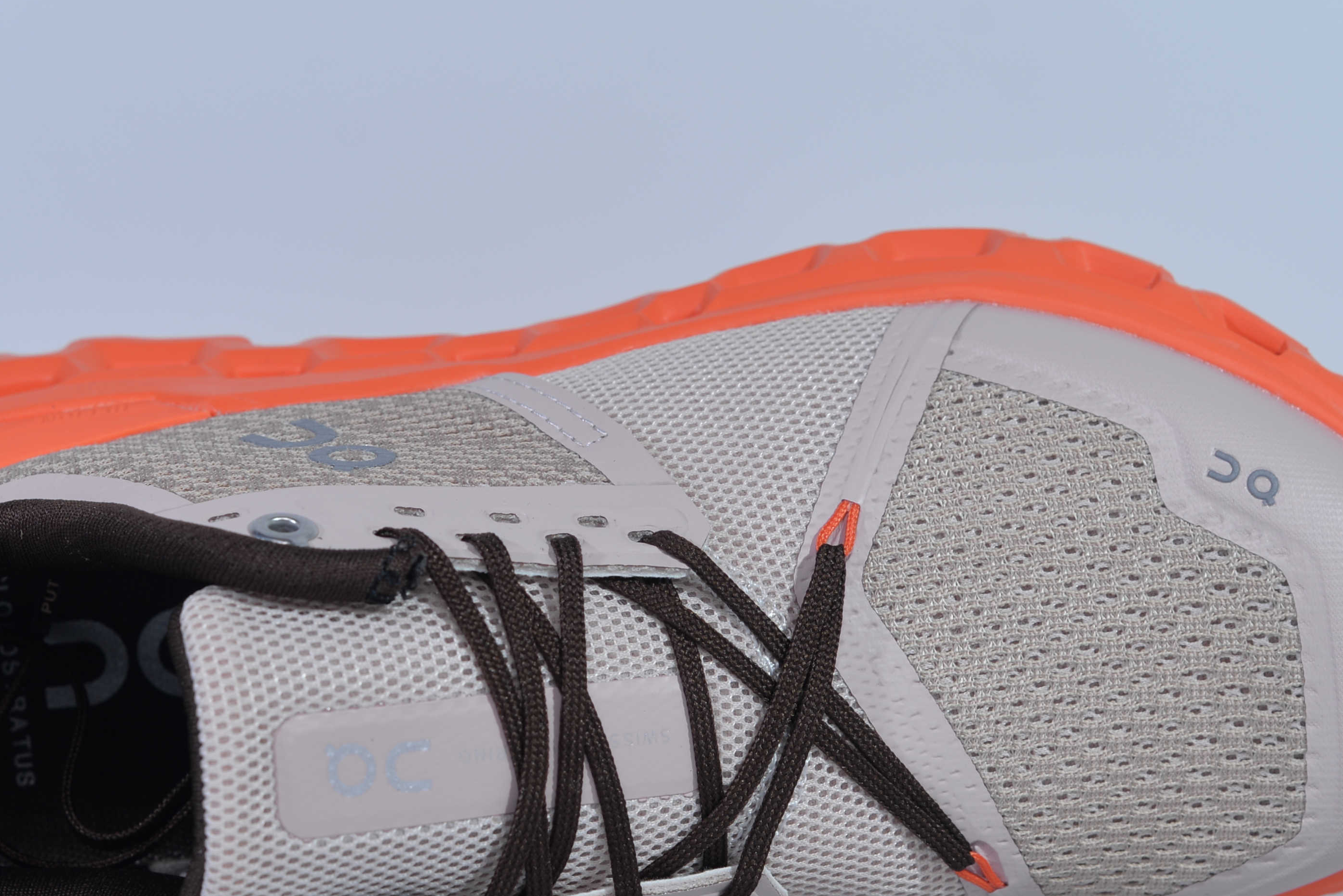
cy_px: 552
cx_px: 590
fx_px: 4030
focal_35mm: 108
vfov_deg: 12.7
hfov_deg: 18.9
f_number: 5.6
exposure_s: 1/250
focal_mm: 50
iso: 100
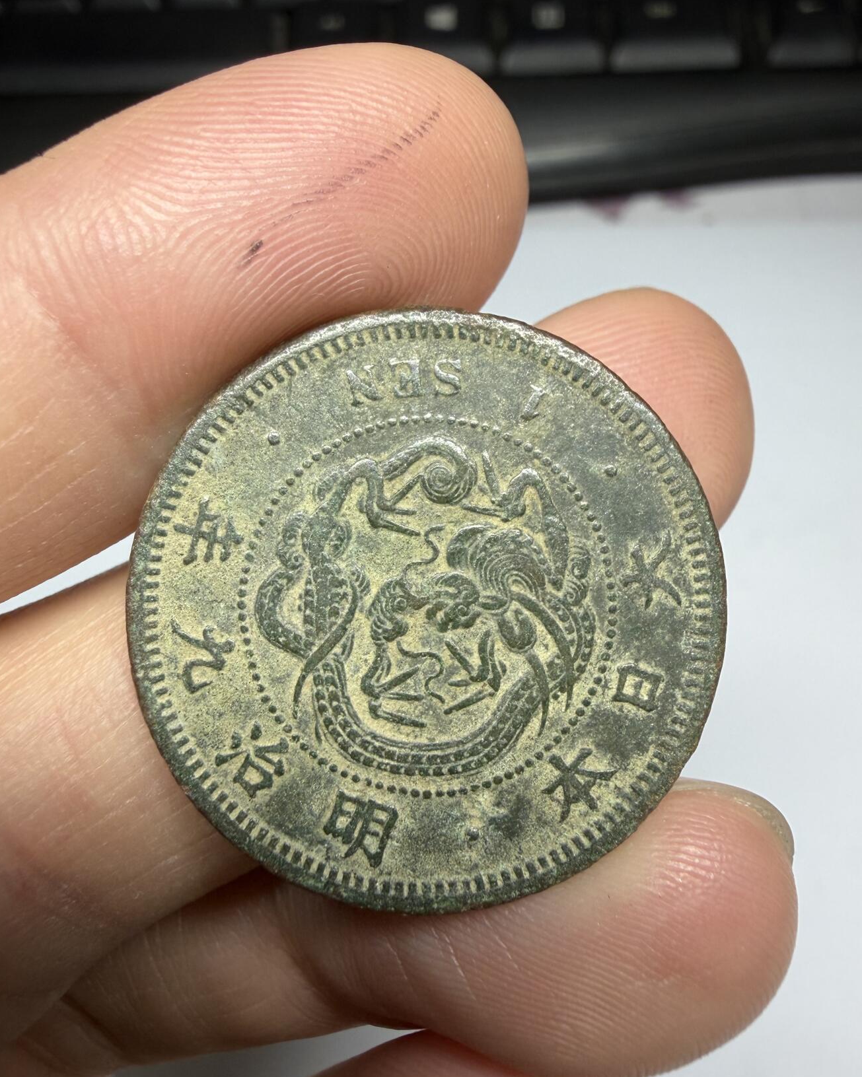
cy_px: 560
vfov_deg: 62.2
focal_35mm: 28
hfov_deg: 51.5
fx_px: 893
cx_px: 420
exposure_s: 1/121
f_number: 2.2
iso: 80
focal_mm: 2.22
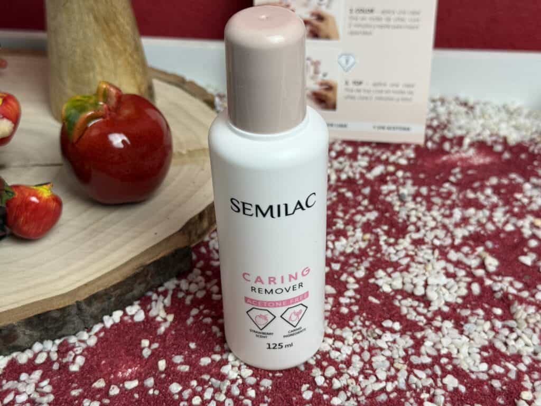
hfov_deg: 39.7
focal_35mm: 48
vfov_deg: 30.3
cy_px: 203
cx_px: 270
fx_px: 750
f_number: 1.78
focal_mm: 6.76
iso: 64
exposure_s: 1/100
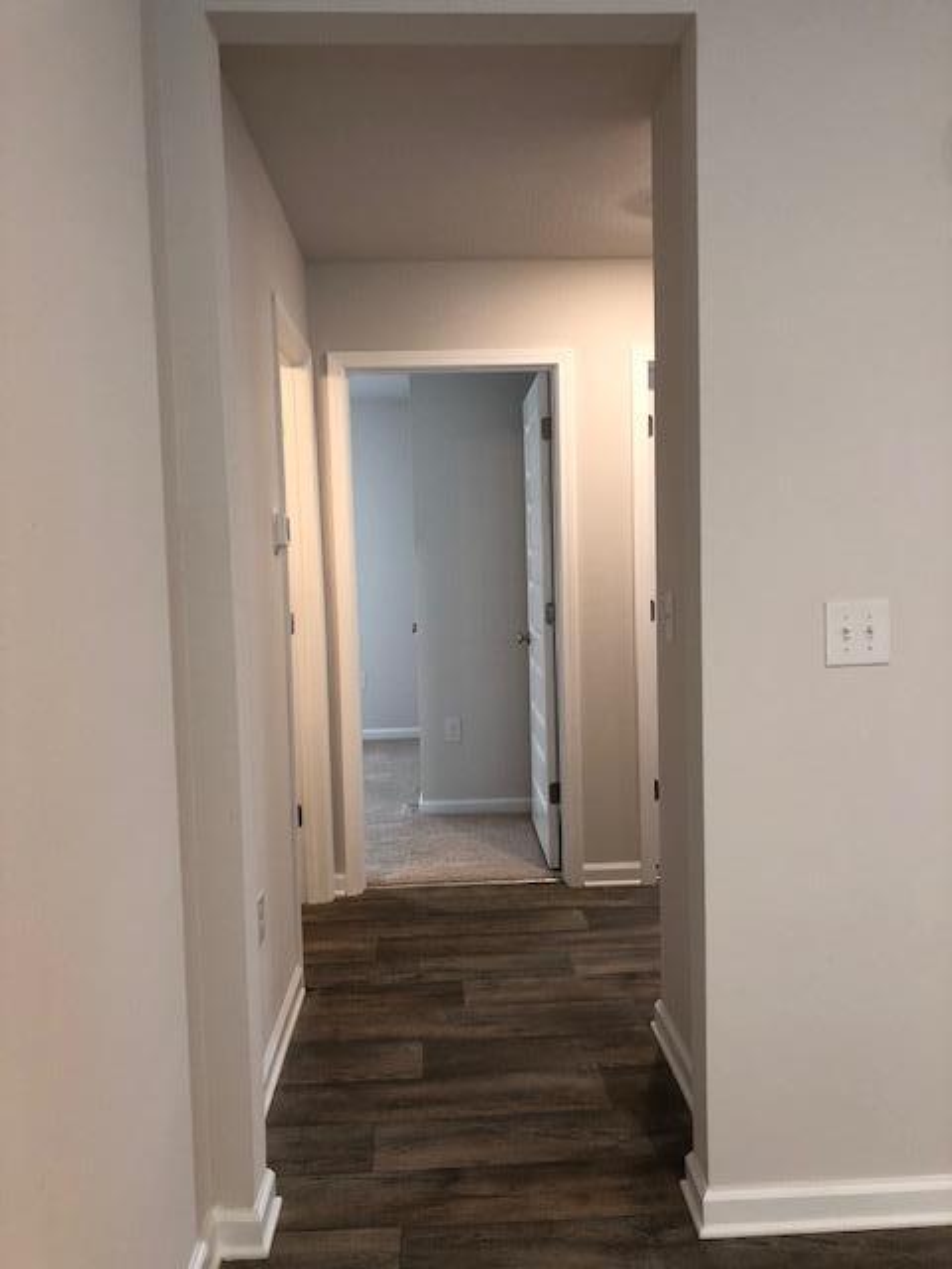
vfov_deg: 63.4
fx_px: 1027
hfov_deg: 49.7
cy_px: 634
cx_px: 476
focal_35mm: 28
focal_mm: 4
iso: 40
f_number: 1.8
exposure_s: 1/24
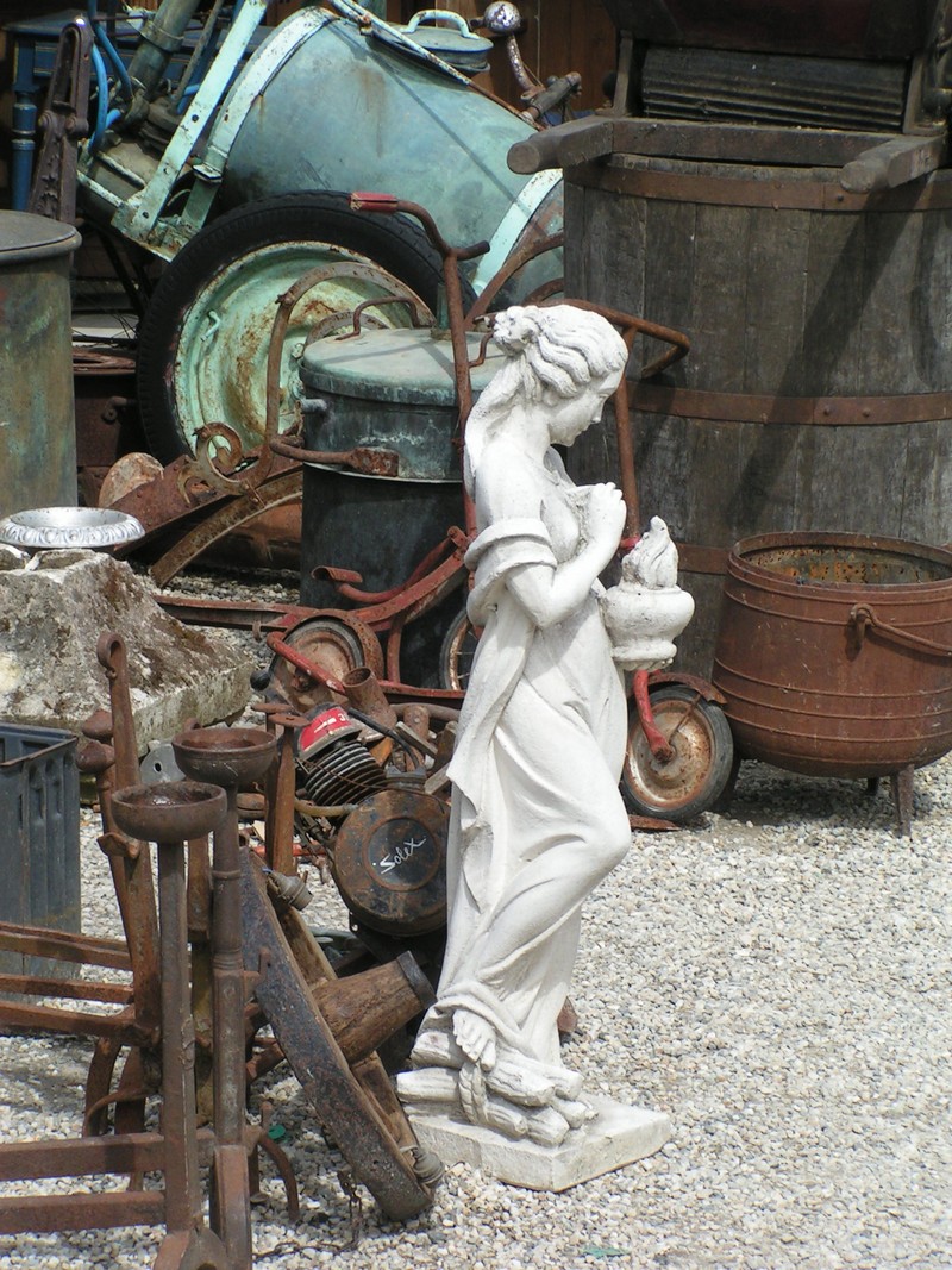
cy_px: 635
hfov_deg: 11.9
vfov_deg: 15.8
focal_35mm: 125
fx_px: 4585
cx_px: 476
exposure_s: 1/320
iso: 50
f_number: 6.3
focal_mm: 19.1
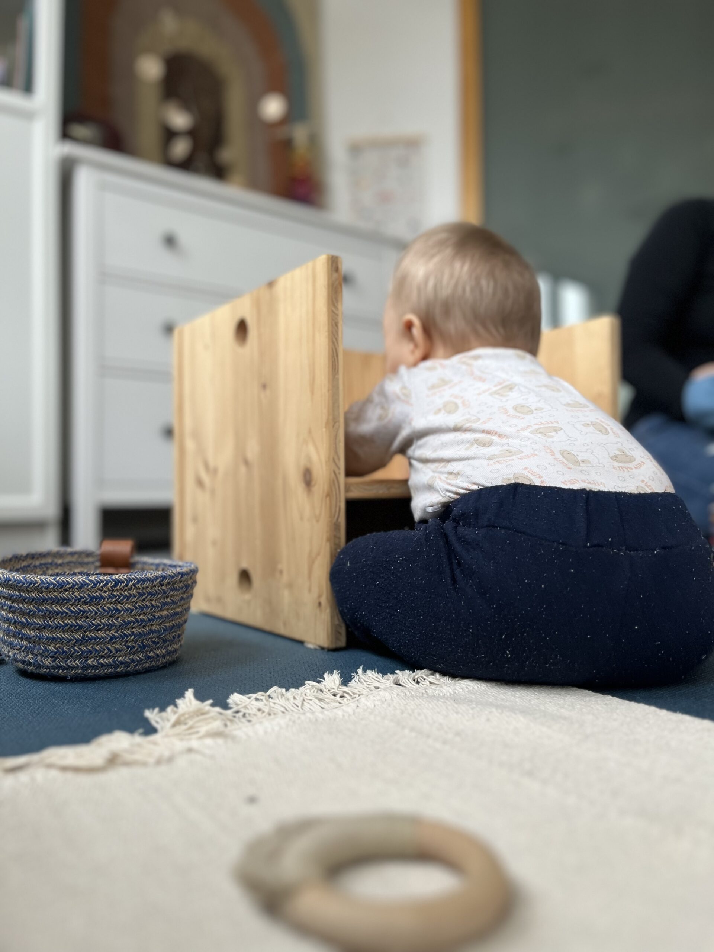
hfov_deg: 53.1
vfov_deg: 67.3
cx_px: 357
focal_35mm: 26
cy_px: 476
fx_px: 715
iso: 125
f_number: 1.6
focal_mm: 5.1
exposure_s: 1/76
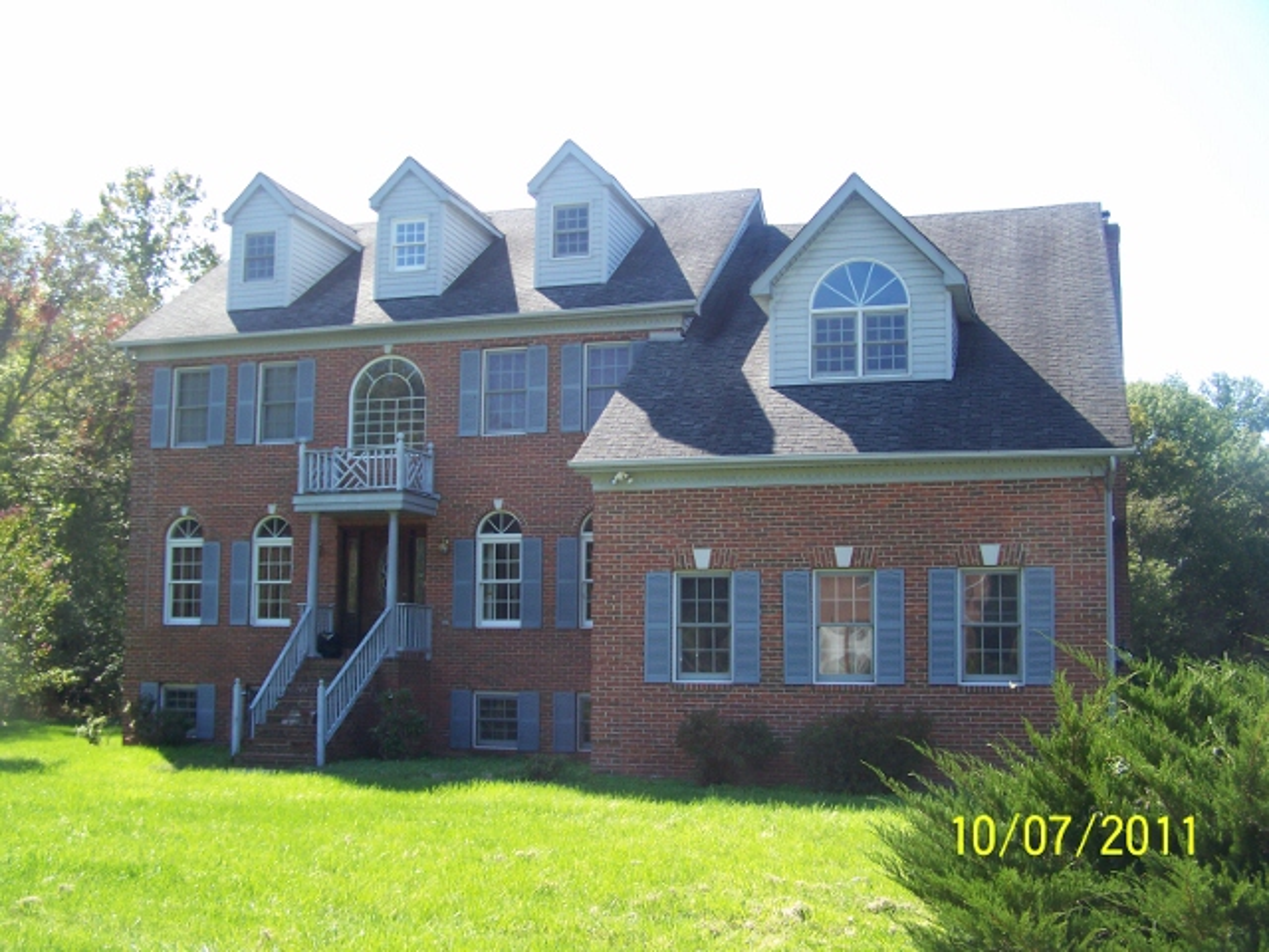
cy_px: 476
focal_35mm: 38
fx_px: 1393
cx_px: 634
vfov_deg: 37.7
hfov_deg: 49.0
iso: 64
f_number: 2.8
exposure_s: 1/250
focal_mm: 6.3
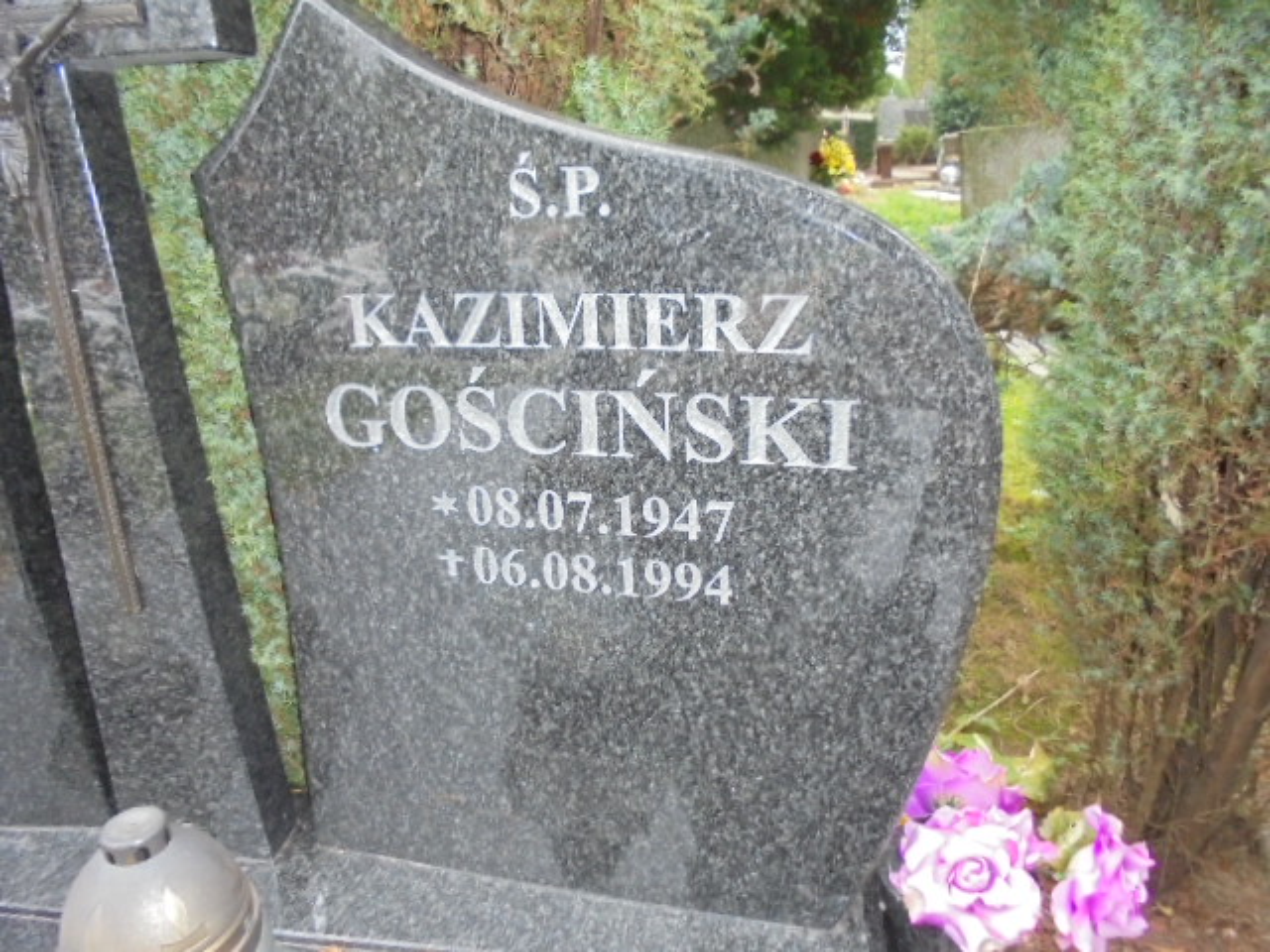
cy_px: 476
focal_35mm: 26
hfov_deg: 67.3
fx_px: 954
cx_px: 635
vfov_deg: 53.1
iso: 400
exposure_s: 1/30
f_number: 3.5
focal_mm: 4.6
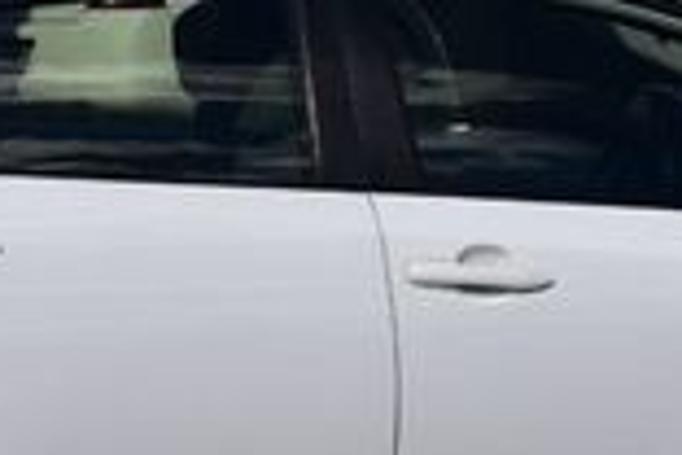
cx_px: 324
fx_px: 3732
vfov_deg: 7.0
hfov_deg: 10.4
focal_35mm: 197
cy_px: 232
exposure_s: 1/640
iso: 200
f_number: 11
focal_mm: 32
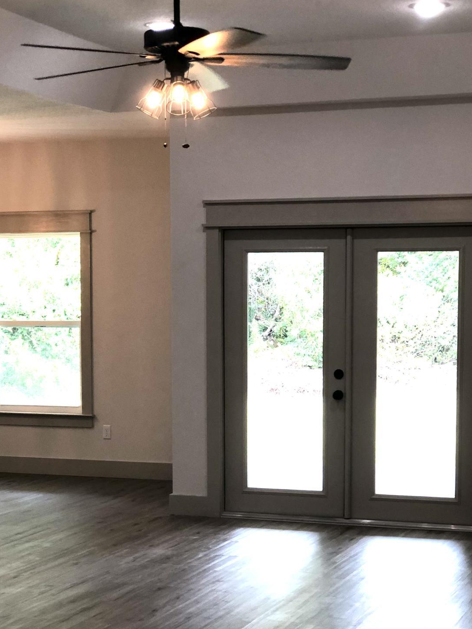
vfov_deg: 24.6
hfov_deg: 18.6
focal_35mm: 79
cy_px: 428
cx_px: 193
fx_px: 1436
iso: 32
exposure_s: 1/30
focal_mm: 6.6
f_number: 2.8
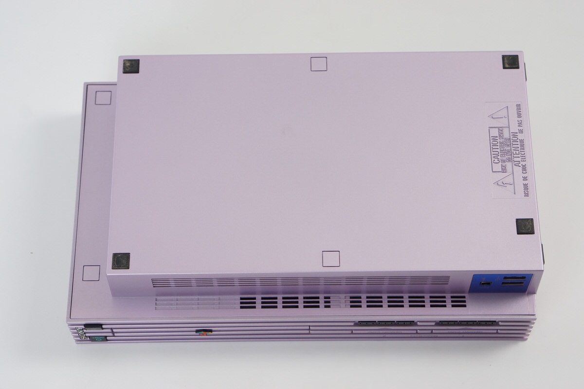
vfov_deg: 18.2
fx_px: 1217
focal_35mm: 75
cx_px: 292
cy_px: 194
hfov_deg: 27.0
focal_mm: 50
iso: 640
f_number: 6.3
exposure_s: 1/80
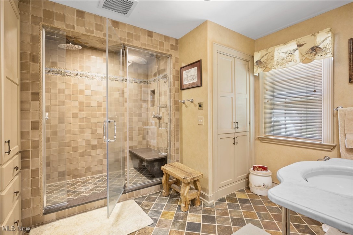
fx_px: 162
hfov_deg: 95.0
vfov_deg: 71.9
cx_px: 176
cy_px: 118
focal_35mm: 16
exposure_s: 1/1.25
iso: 400
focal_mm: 16.5
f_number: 8
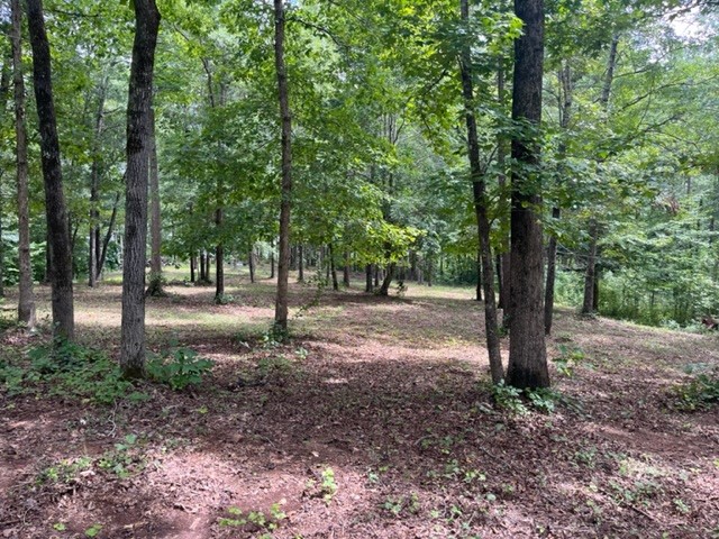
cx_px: 360
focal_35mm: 26
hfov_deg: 67.3
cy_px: 270
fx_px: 540
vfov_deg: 53.1
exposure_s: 1/216
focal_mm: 5.1
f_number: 1.6
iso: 50
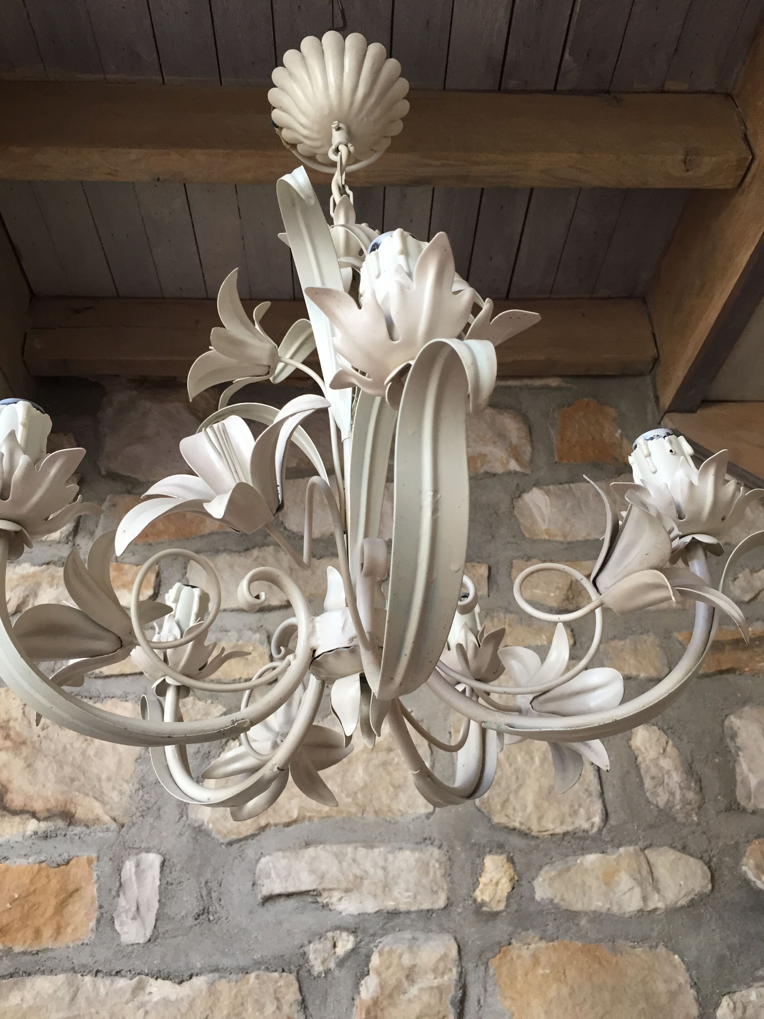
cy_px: 510
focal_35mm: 29
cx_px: 382
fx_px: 853
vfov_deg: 61.7
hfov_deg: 48.2
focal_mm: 4.15
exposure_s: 1/33
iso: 64
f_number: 2.2
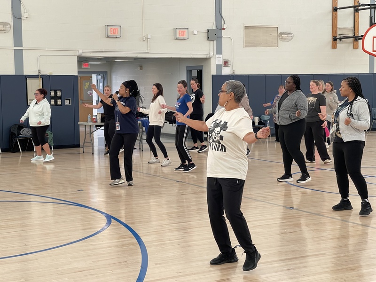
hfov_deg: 30.3
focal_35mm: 64
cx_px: 188
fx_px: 695
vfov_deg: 22.9
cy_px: 141
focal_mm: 7.5
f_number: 2.2
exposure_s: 1/99
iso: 160
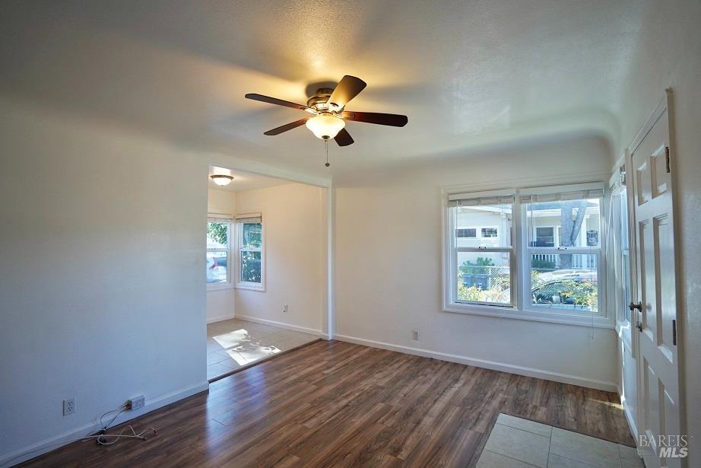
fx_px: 312
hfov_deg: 96.7
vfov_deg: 73.8
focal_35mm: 16
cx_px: 350
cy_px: 234
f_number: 4
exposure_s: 1/160
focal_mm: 16
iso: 500
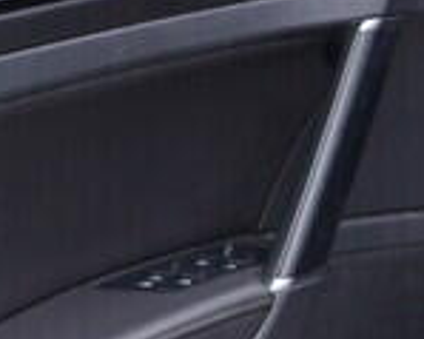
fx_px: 2922
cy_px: 16
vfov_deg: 6.6
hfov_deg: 8.0
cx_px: 805
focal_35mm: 233
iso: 125
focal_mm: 24
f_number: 3.2
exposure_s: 1/50
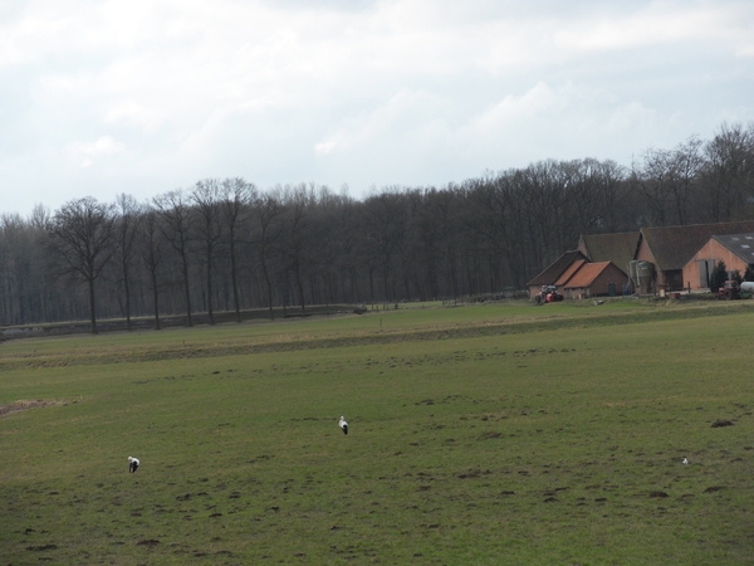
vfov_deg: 10.8
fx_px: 2984
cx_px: 377
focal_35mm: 137
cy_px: 283
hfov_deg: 14.4
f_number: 5.2
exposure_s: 1/250
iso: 80
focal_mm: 24.9
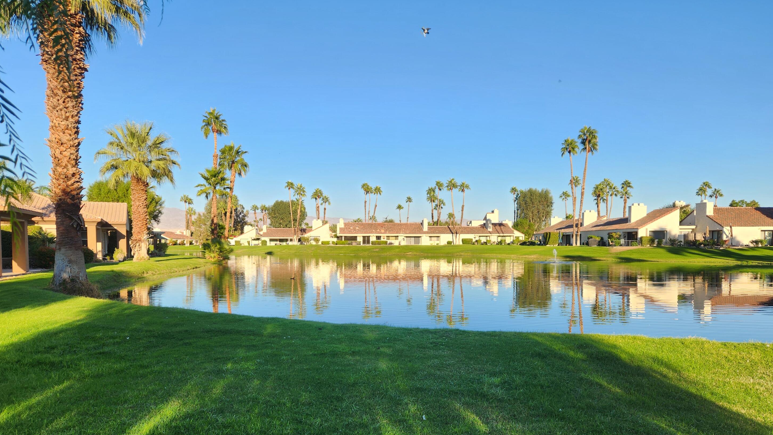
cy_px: 266
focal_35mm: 26
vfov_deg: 44.1
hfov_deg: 71.9
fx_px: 533
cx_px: 391
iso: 20
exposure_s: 1/777
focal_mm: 5.4
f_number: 1.8
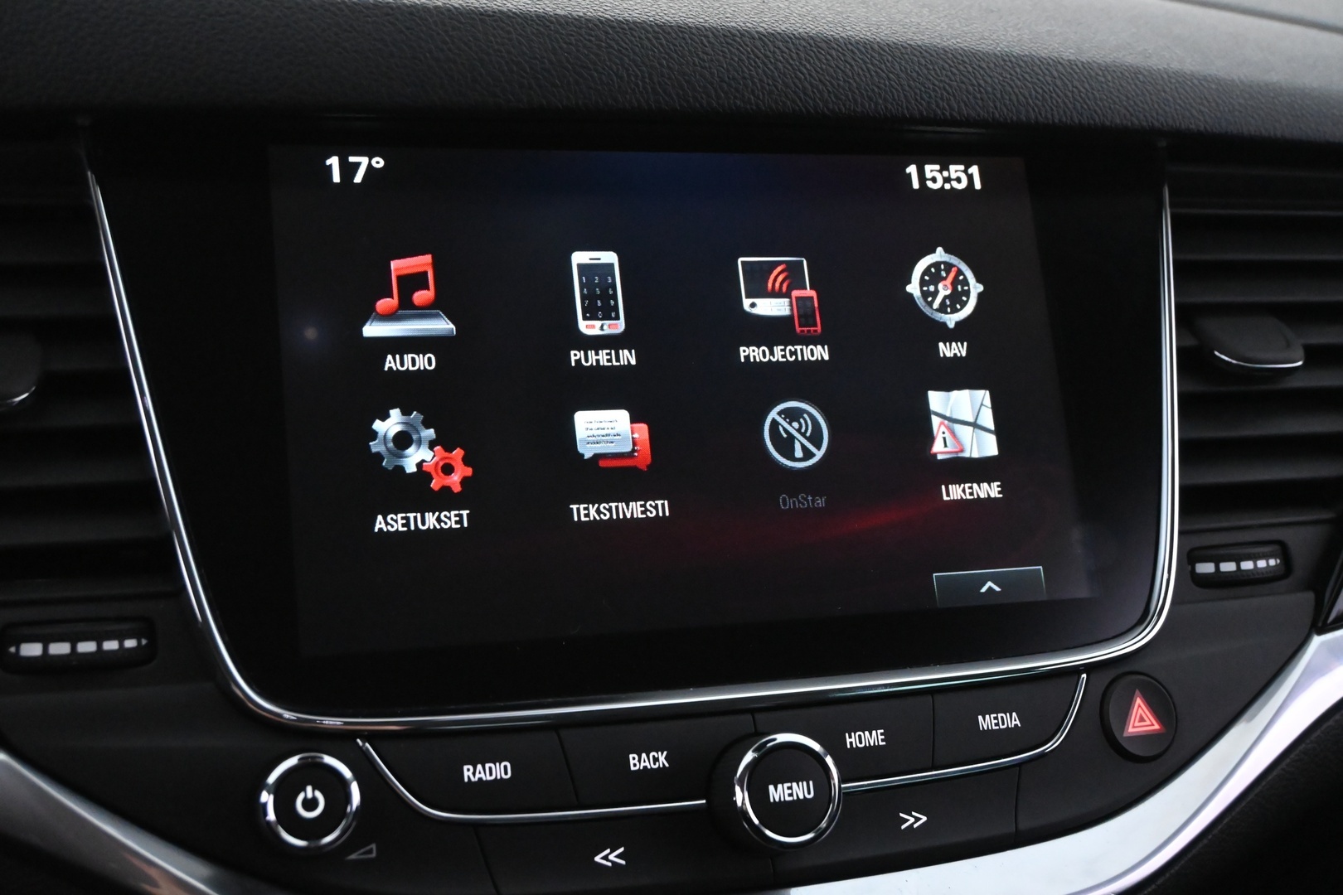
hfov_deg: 46.4
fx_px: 1567
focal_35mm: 42
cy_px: 448
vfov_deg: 31.9
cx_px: 672
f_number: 5.6
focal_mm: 28
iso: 6400
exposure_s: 1/50
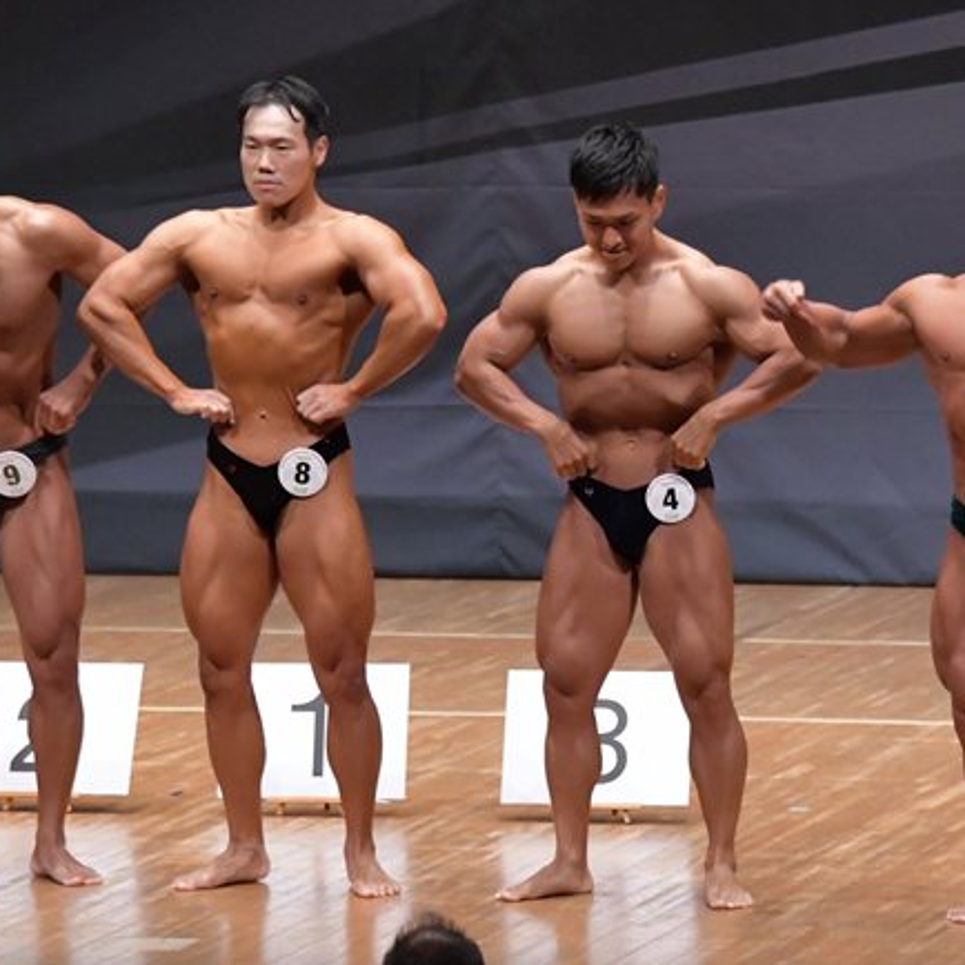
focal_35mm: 329
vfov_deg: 5.3
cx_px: 581
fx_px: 10377
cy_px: 498
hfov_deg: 5.3
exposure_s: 1/400
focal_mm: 145
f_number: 5.6
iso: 8000
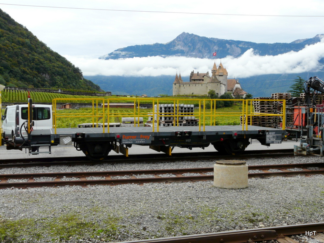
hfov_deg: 43.9
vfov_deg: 33.6
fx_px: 402
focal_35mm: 43
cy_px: 122
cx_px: 162
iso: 100
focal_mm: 7
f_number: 5
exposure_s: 1/250
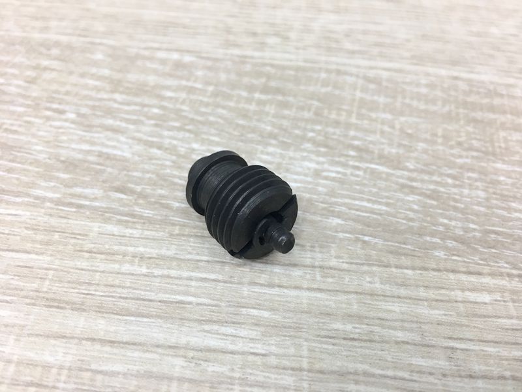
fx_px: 437
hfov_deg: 61.7
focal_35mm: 29
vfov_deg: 48.2
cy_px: 196
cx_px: 261
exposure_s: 1/15
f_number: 2.2
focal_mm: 4.15
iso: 25
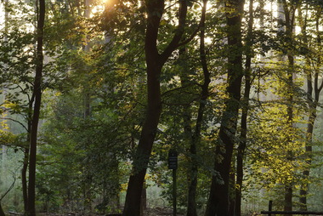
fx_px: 1140
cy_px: 129
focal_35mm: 127
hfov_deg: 16.1
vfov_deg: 10.8
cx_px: 190
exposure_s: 1/15
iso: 100
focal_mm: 70
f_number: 6.3
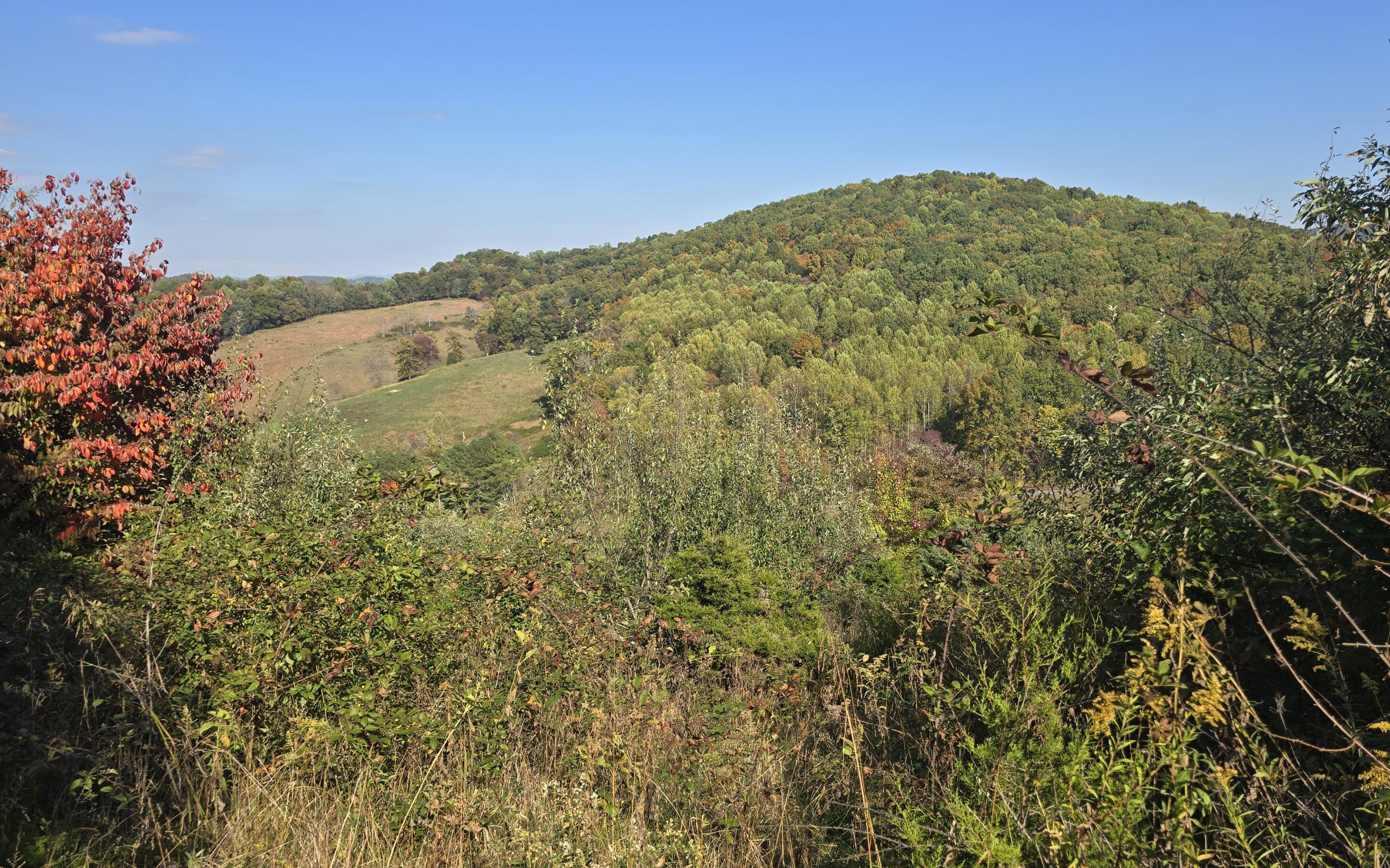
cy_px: 443
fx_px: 947
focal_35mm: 25
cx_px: 699
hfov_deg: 72.6
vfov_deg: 49.3
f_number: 1.7
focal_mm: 6.3
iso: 12
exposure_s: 1/628
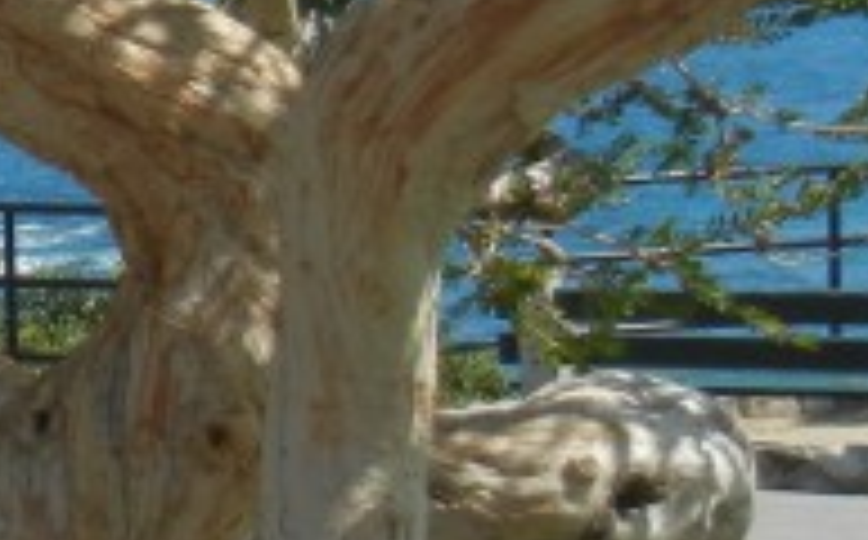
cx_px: -756
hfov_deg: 11.4
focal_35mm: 169
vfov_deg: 7.7
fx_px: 3992
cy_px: 297
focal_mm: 5.4
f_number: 7
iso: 160
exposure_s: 1/422
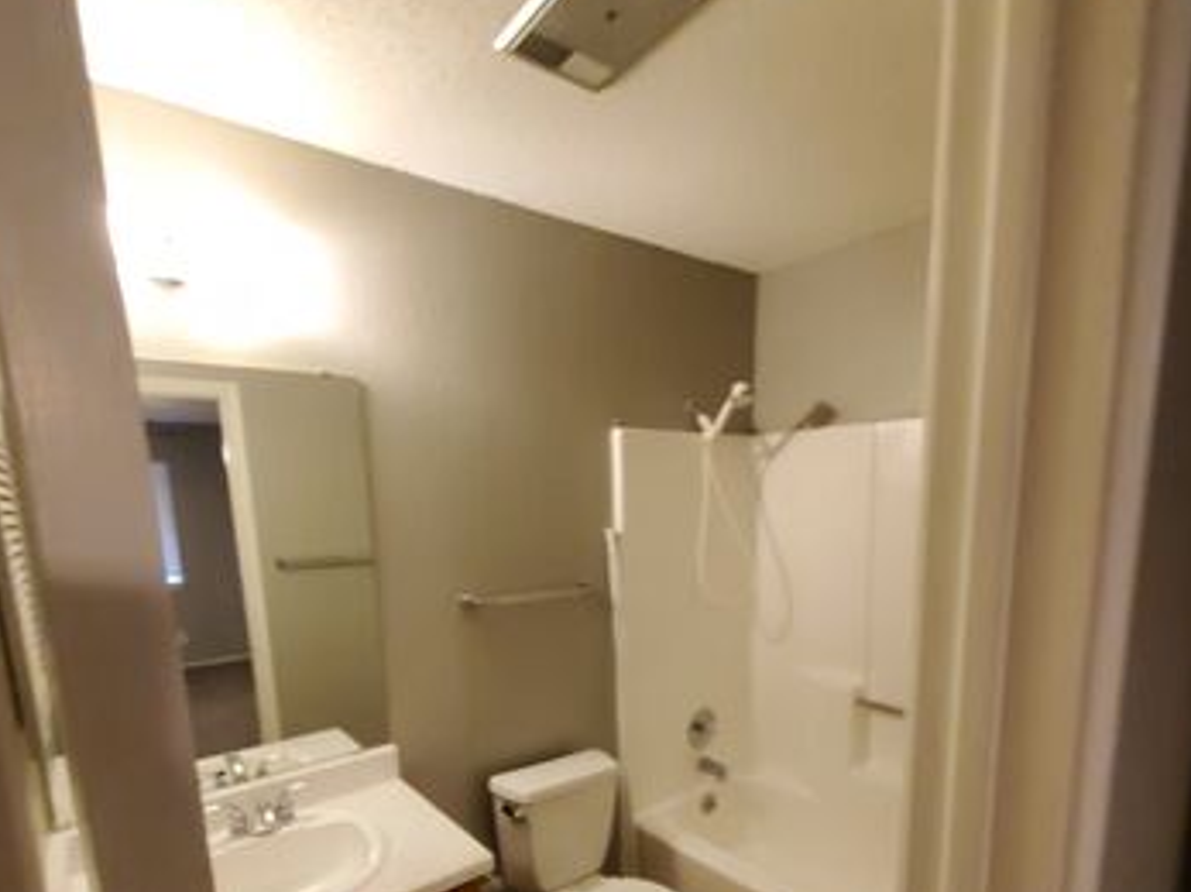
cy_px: 611
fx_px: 619
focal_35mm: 18
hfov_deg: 87.8
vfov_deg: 69.1
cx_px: 587
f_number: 2.2
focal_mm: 1.8
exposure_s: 1/59
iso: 500
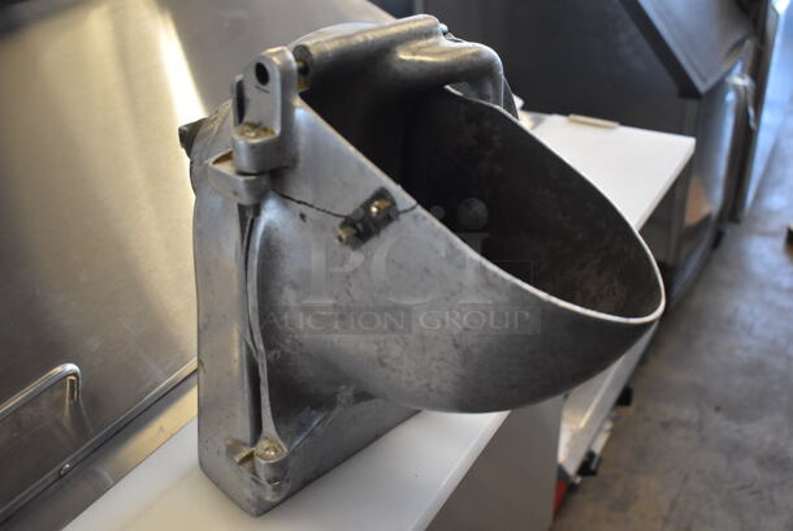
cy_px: 266
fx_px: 926
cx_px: 396
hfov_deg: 46.4
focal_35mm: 42
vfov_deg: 32.0
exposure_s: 1/125
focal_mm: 28
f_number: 4.2
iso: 1600
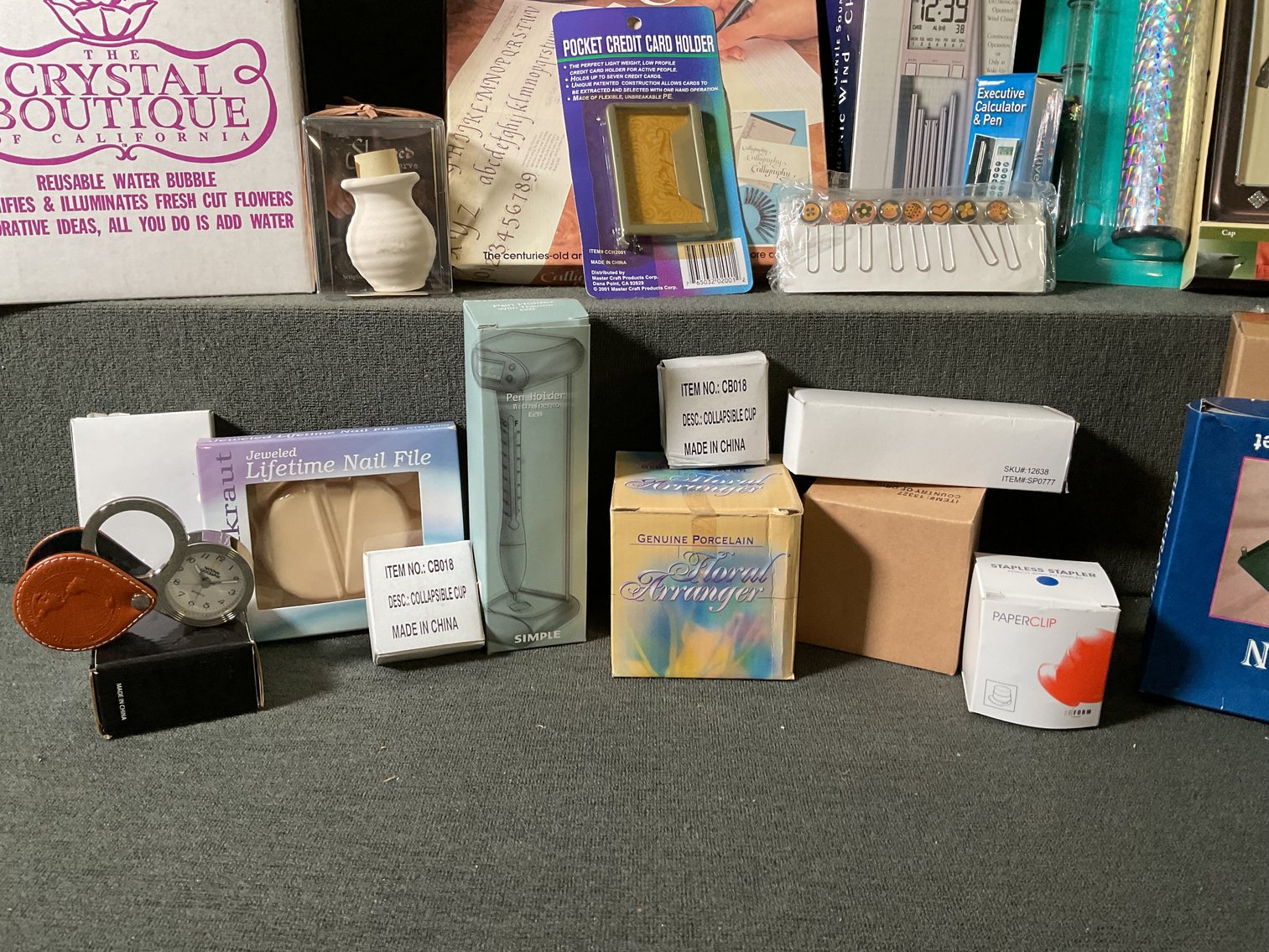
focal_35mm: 29
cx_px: 634
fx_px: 1063
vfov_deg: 48.2
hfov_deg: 61.7
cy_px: 476
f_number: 1.8
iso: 100
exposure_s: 1/60
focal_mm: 3
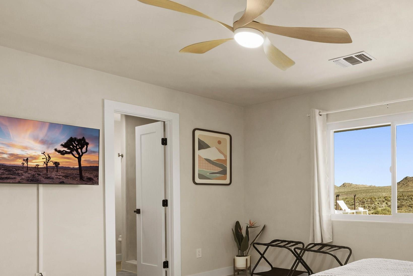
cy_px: 198
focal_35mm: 30
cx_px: 355
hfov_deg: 55.5
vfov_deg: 42.6
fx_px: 344
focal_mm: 16
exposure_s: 1/25
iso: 400
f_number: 11
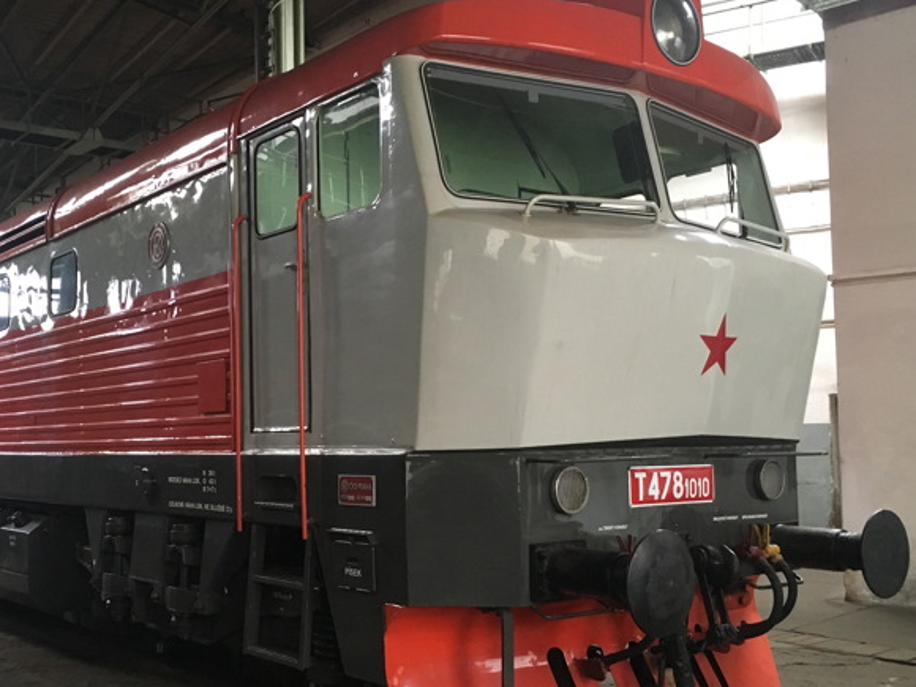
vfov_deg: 35.9
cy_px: 387
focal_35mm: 40
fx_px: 1058
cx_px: 351
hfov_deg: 46.4
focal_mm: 4.15
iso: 250
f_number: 2.2
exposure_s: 1/33
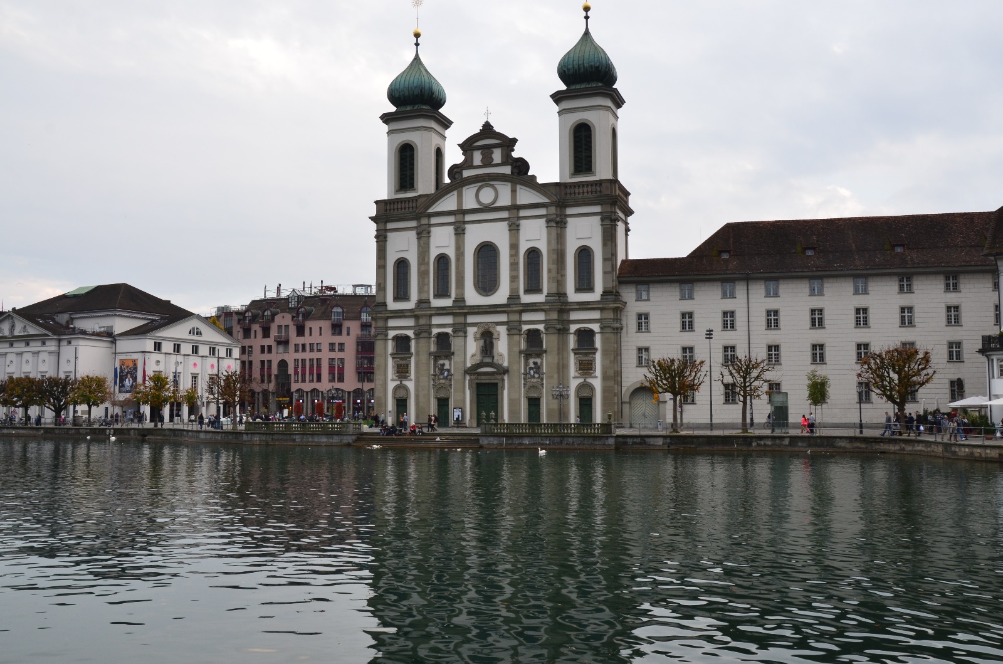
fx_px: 876
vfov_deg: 41.5
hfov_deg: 59.6
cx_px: 502
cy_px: 332
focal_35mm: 32
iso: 400
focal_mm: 21
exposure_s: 1/40
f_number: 10
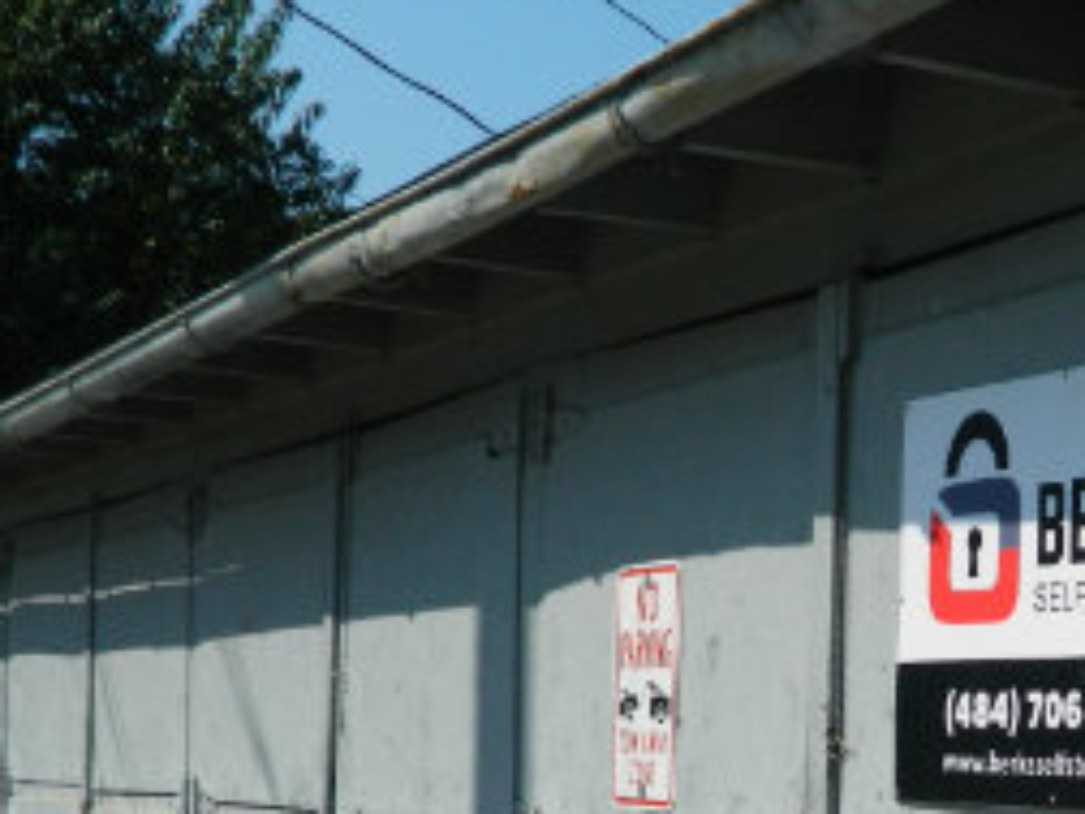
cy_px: 969
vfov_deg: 16.0
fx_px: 2790
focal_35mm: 89
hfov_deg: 21.3
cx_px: 1055
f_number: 9.4
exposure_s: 1/250
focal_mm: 6.2
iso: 80
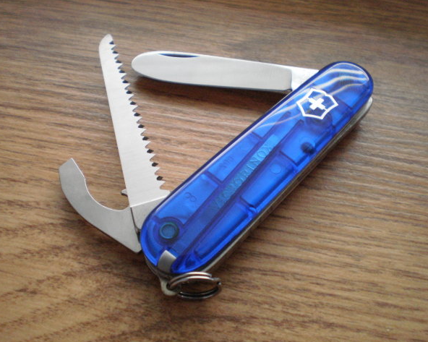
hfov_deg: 48.0
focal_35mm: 38
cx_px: 212
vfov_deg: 39.1
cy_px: 172
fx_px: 481
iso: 400
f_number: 3.1
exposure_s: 1/50
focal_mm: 6.3
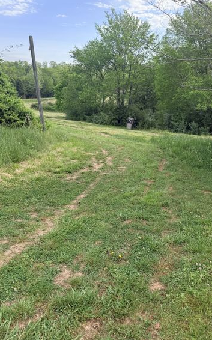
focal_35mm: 30
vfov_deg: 62.5
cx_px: 130
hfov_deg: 41.5
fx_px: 278
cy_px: 141
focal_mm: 6.76
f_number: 1.78
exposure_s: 1/2525
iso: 100
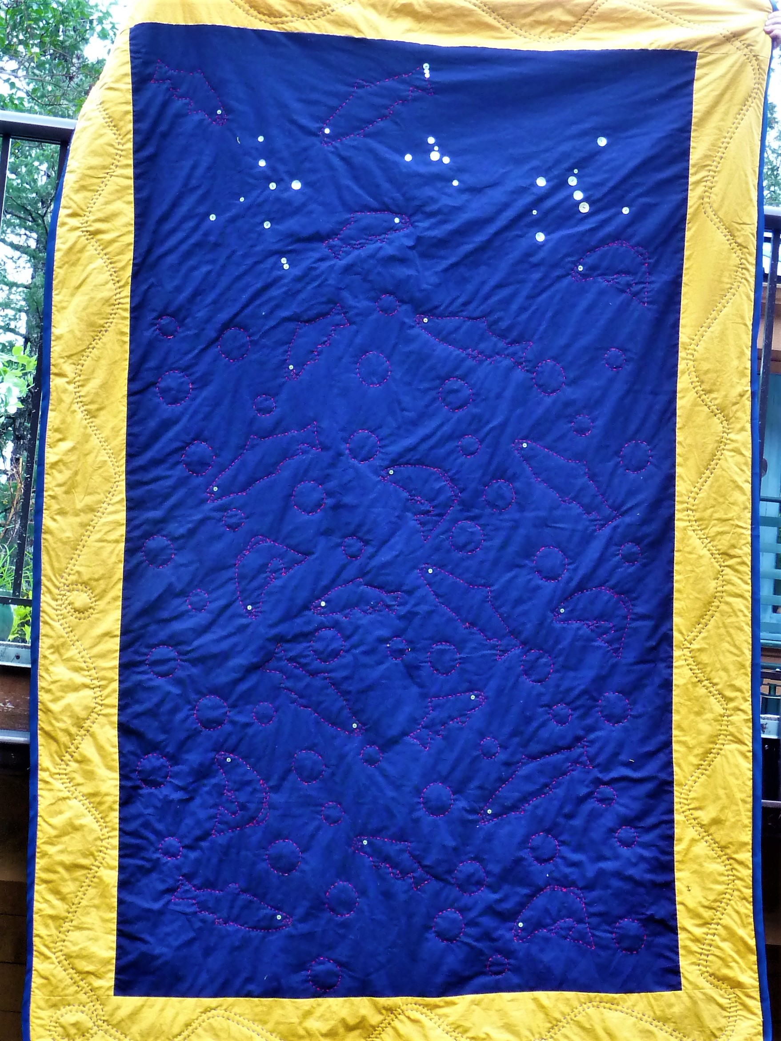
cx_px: 390
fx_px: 2046
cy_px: 520
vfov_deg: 28.6
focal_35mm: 68
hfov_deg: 21.6
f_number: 4.2
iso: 400
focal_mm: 8.5
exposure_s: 1/40
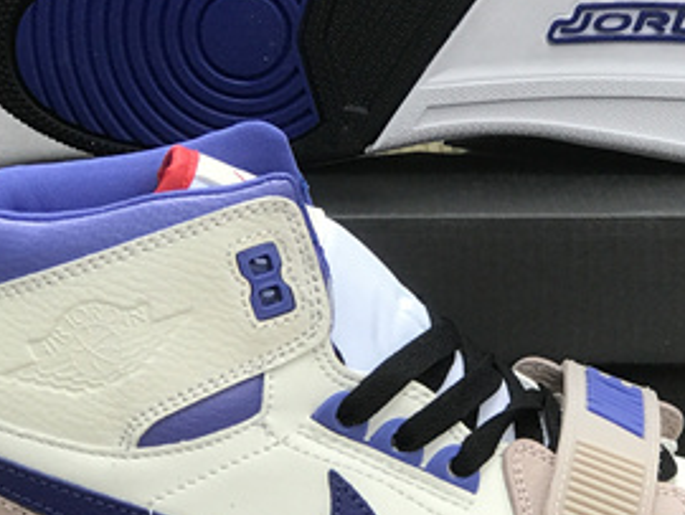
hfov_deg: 12.6
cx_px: 457
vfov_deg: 9.5
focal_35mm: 156
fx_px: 3090
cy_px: 181
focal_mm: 6.6
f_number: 2.8
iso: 32
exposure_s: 1/50
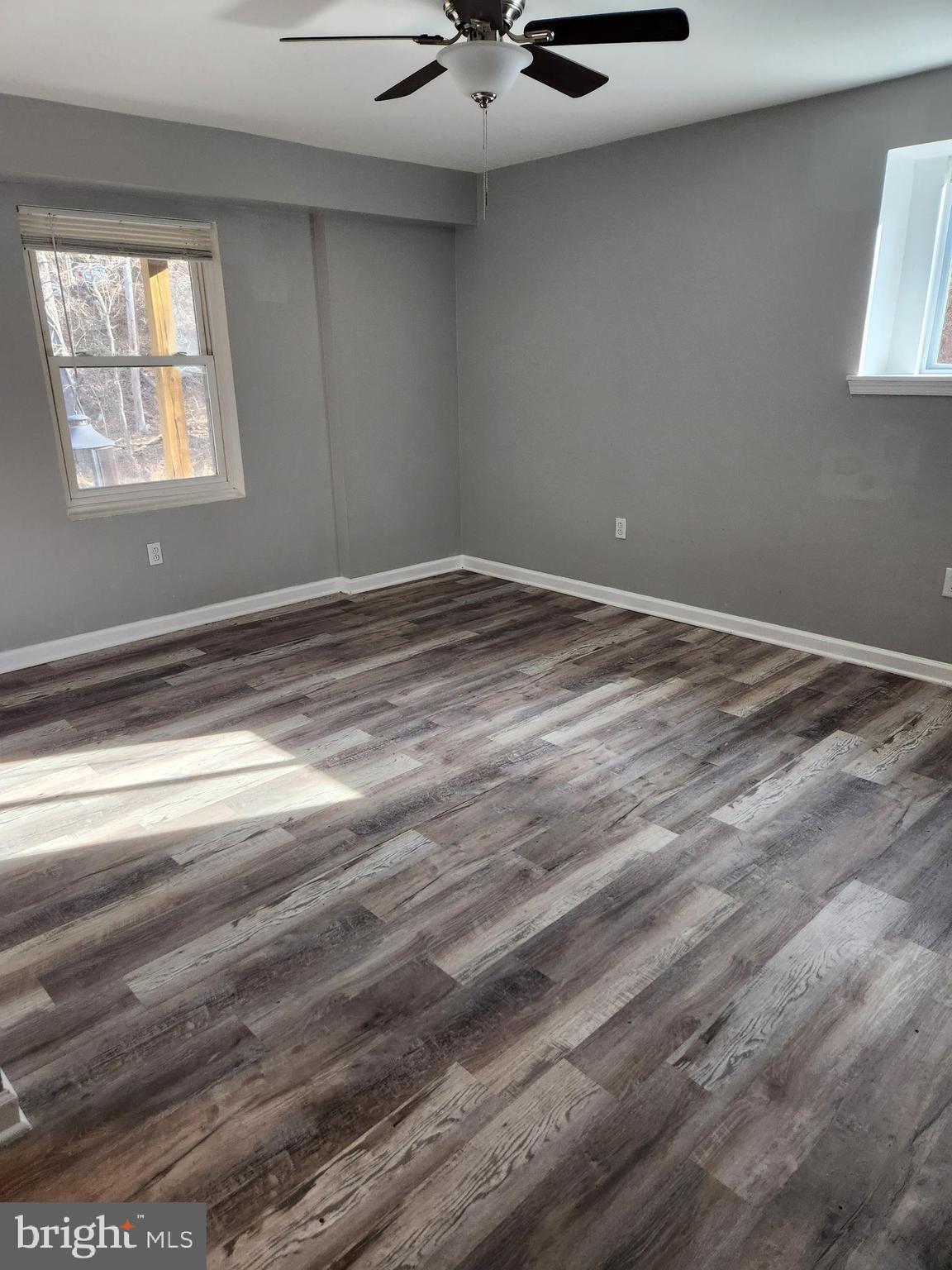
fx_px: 843
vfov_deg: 73.9
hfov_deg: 58.9
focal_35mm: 23
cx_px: 476
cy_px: 635
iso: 200
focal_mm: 5.4
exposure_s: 1/180
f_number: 1.8
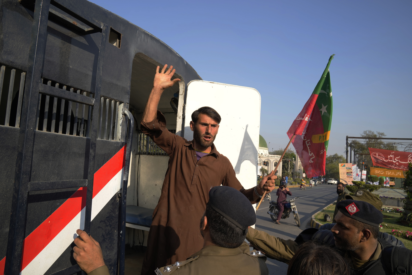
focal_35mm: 24
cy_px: 138
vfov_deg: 53.1
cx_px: 206
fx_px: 275
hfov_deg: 73.7
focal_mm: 24
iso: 400
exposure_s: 1/320
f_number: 10
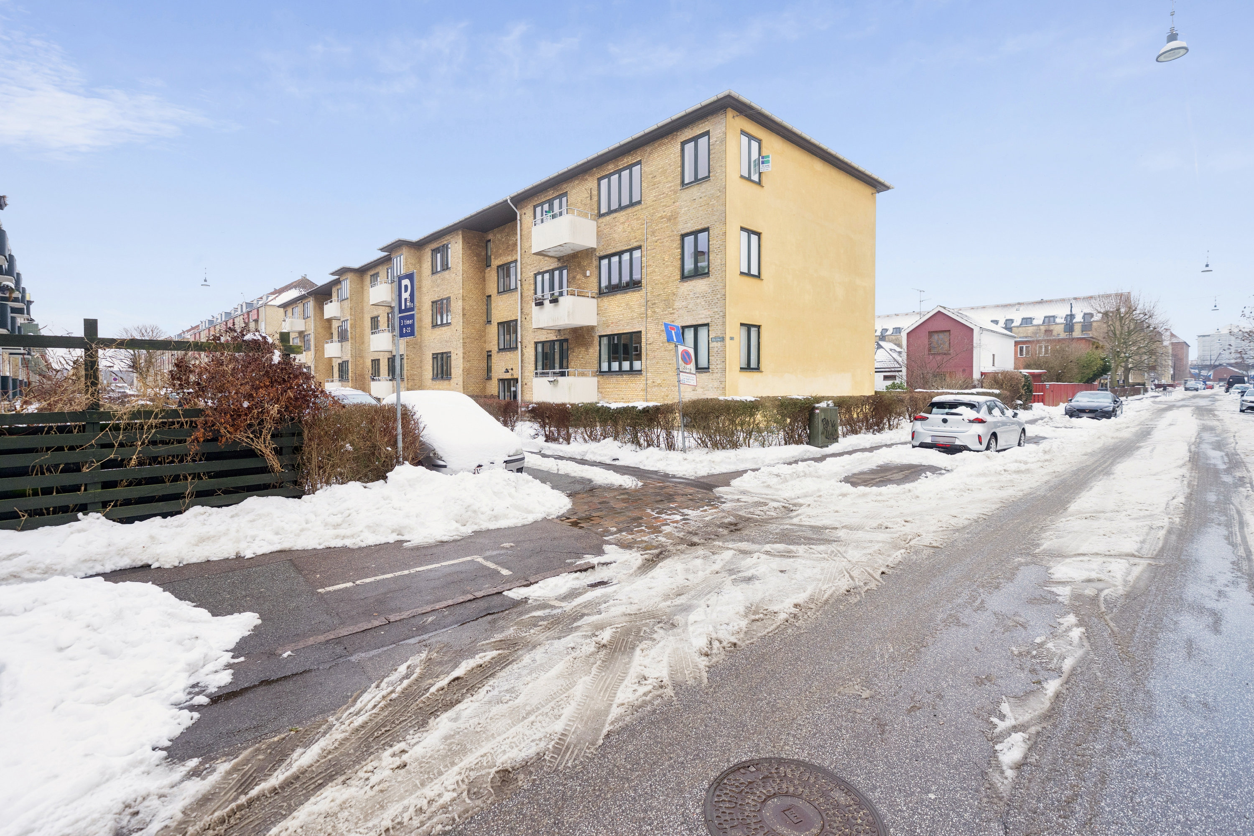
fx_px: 522
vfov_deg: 77.3
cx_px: 627
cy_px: 418
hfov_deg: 100.4
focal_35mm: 15
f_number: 5
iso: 640
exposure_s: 1/250
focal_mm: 15
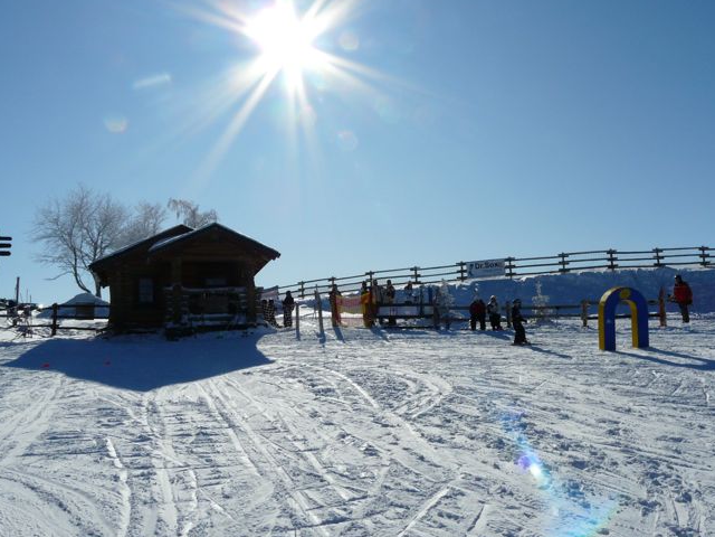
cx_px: 407
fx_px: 723
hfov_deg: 52.5
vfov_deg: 40.6
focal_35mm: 35
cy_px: 237
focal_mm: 4.6
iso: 100
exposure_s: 1/800
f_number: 8
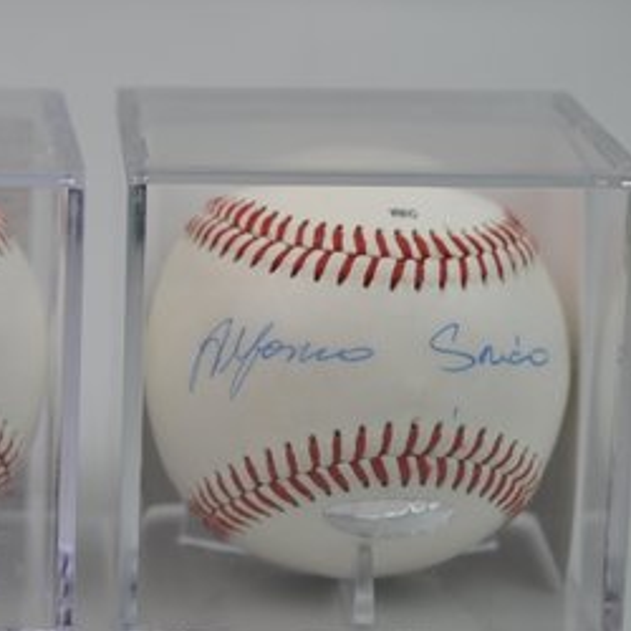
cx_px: -164
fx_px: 2990
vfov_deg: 12.0
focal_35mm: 145
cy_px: 387
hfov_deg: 11.7
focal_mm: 40
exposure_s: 1/80
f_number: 4.5
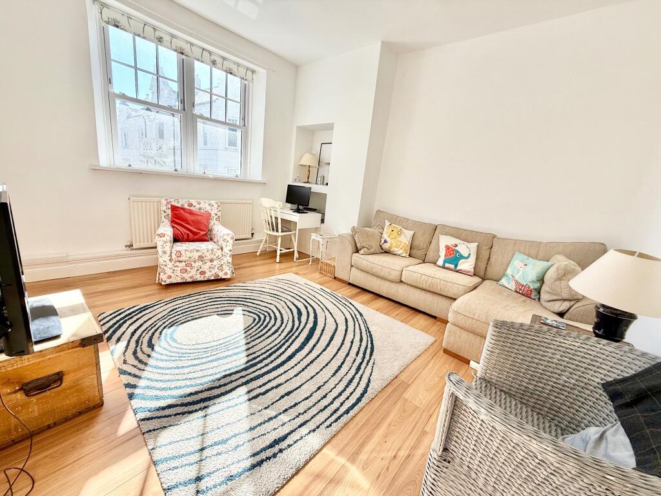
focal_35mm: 14
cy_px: 248
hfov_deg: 102.1
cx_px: 330
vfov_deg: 85.7
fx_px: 267
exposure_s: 1/282
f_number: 2.2
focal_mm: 2.22
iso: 64
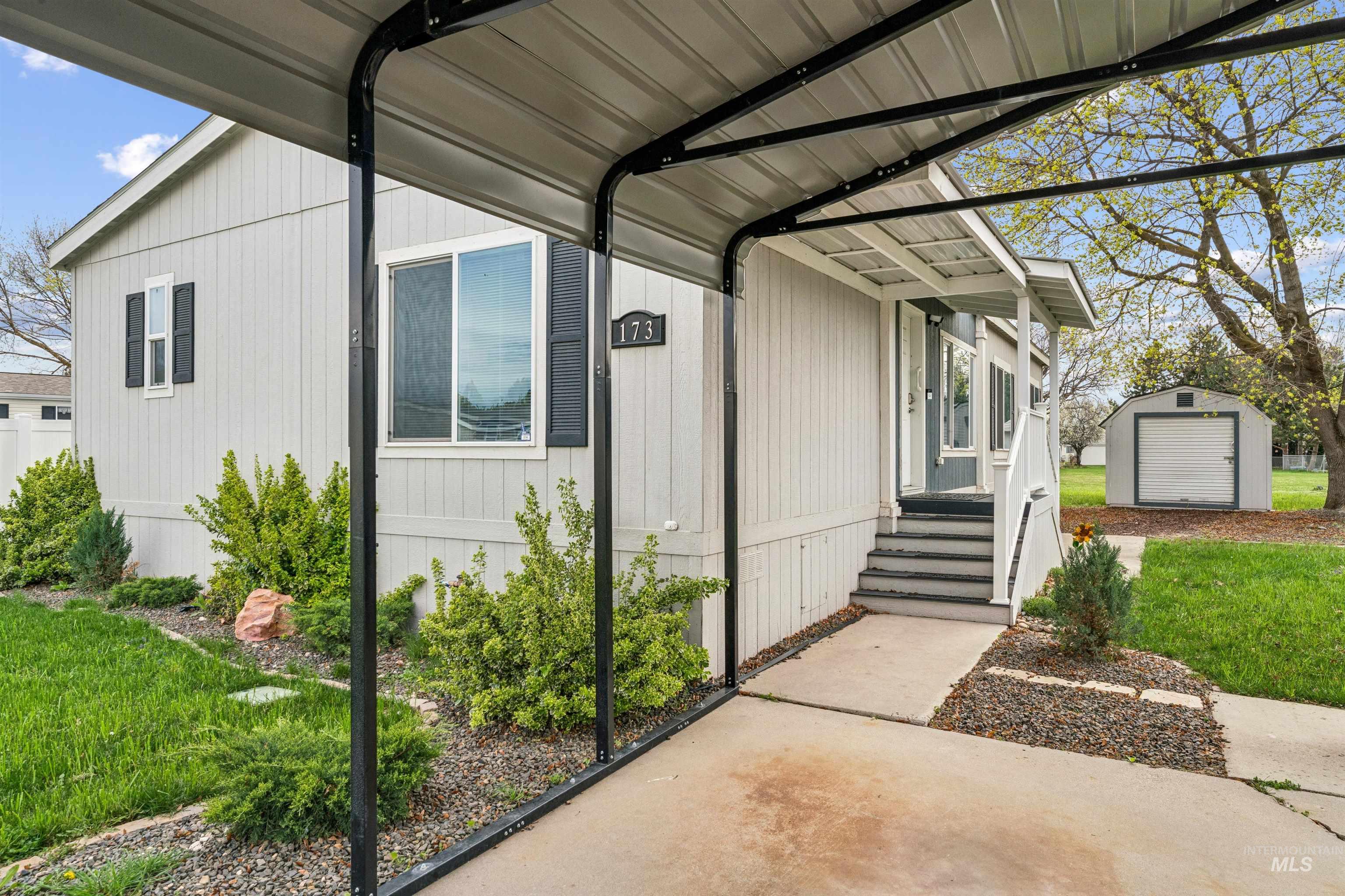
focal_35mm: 22
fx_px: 803
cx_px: 672
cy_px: 448
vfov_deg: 58.3
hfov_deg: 79.9
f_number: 13
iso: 400
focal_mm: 21.5
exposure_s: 1/125
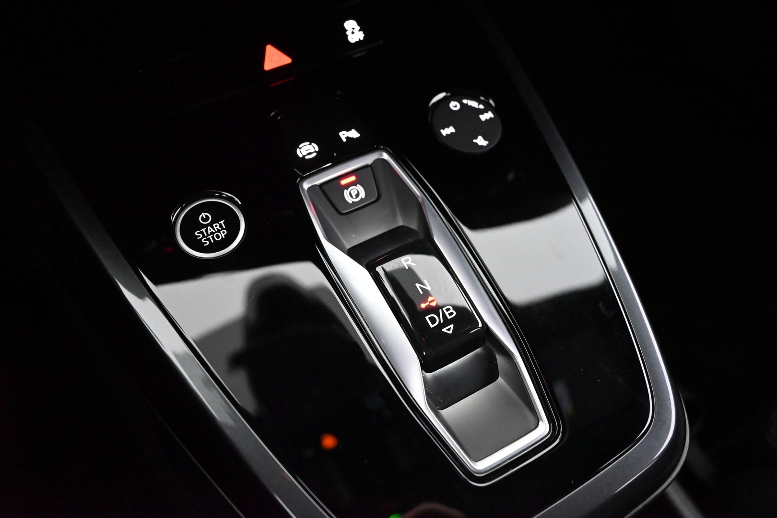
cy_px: 259
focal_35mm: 31
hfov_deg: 60.3
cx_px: 388
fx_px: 669
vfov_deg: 42.3
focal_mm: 31
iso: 12800
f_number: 4.8
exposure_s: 1/60
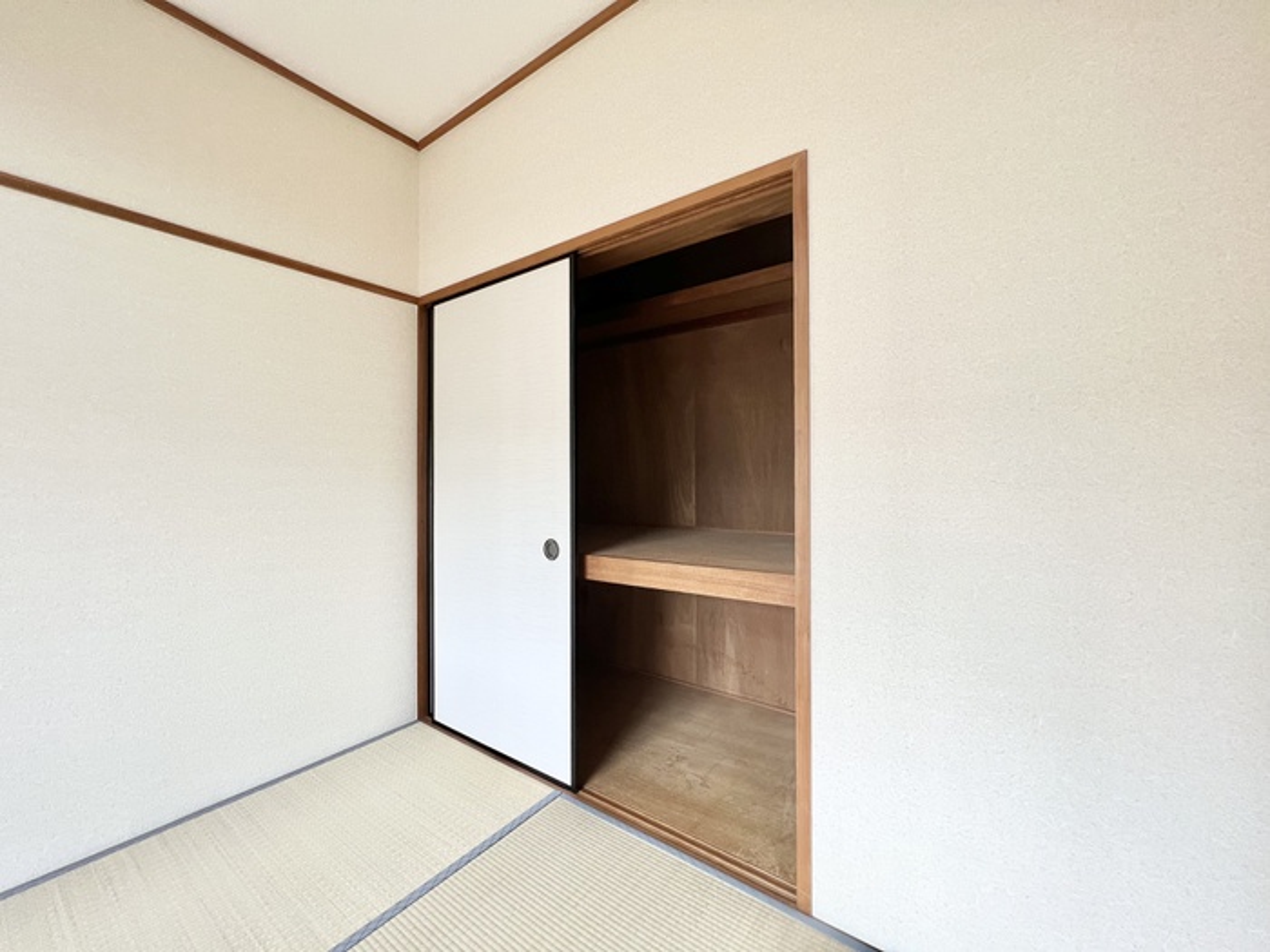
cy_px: 476
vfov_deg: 89.9
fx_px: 477
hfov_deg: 106.2
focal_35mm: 13
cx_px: 635
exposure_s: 1/99
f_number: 1.8
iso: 80
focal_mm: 1.57
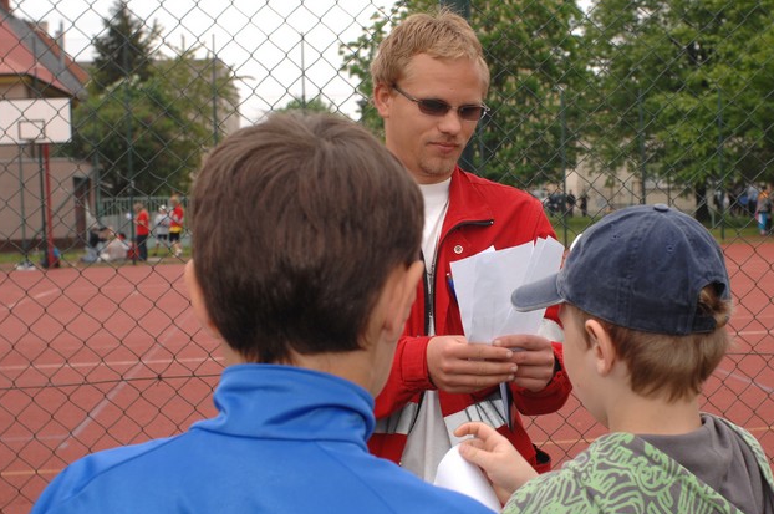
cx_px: 487
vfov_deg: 25.0
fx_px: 1159
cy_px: 259
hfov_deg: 36.7
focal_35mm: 54
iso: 200
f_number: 5.6
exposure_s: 1/250
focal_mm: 28
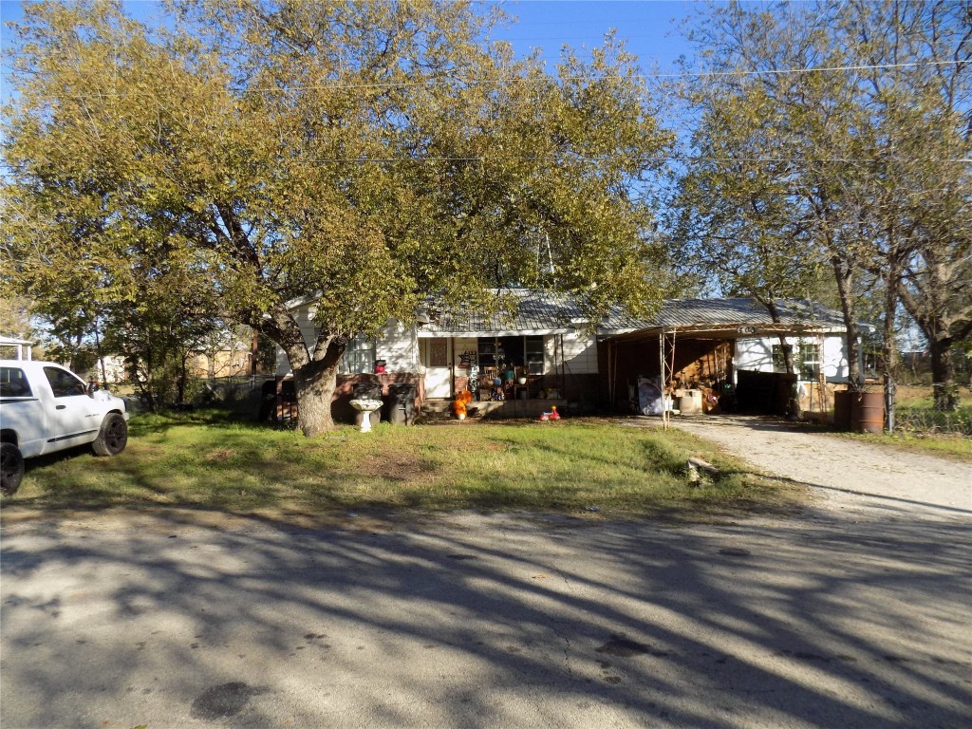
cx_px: 486
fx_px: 646
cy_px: 364
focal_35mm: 23
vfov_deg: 58.9
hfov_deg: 73.9
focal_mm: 4
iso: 80
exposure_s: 1/640
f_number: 3.1
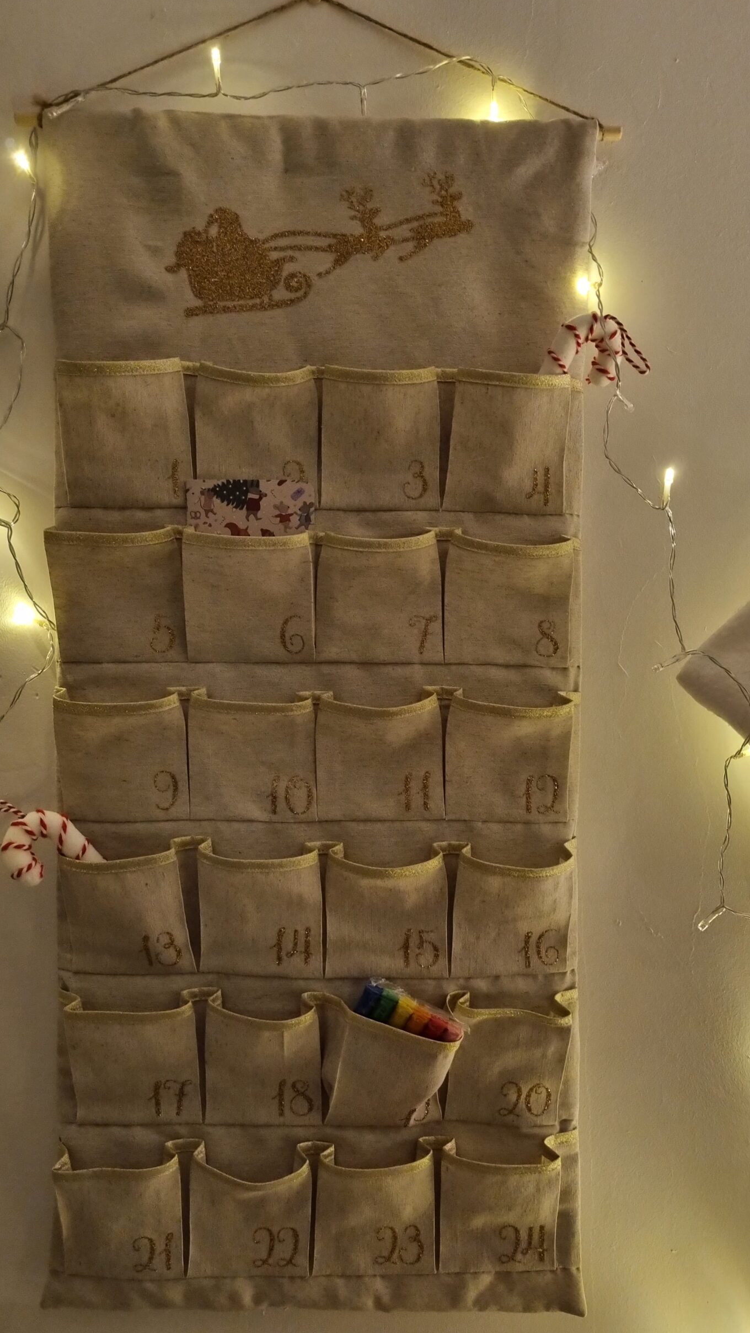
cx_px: 406
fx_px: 1060
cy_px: 681
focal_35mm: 30
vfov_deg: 64.3
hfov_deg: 38.9
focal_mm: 5.4
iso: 400
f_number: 1.8
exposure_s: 1/19
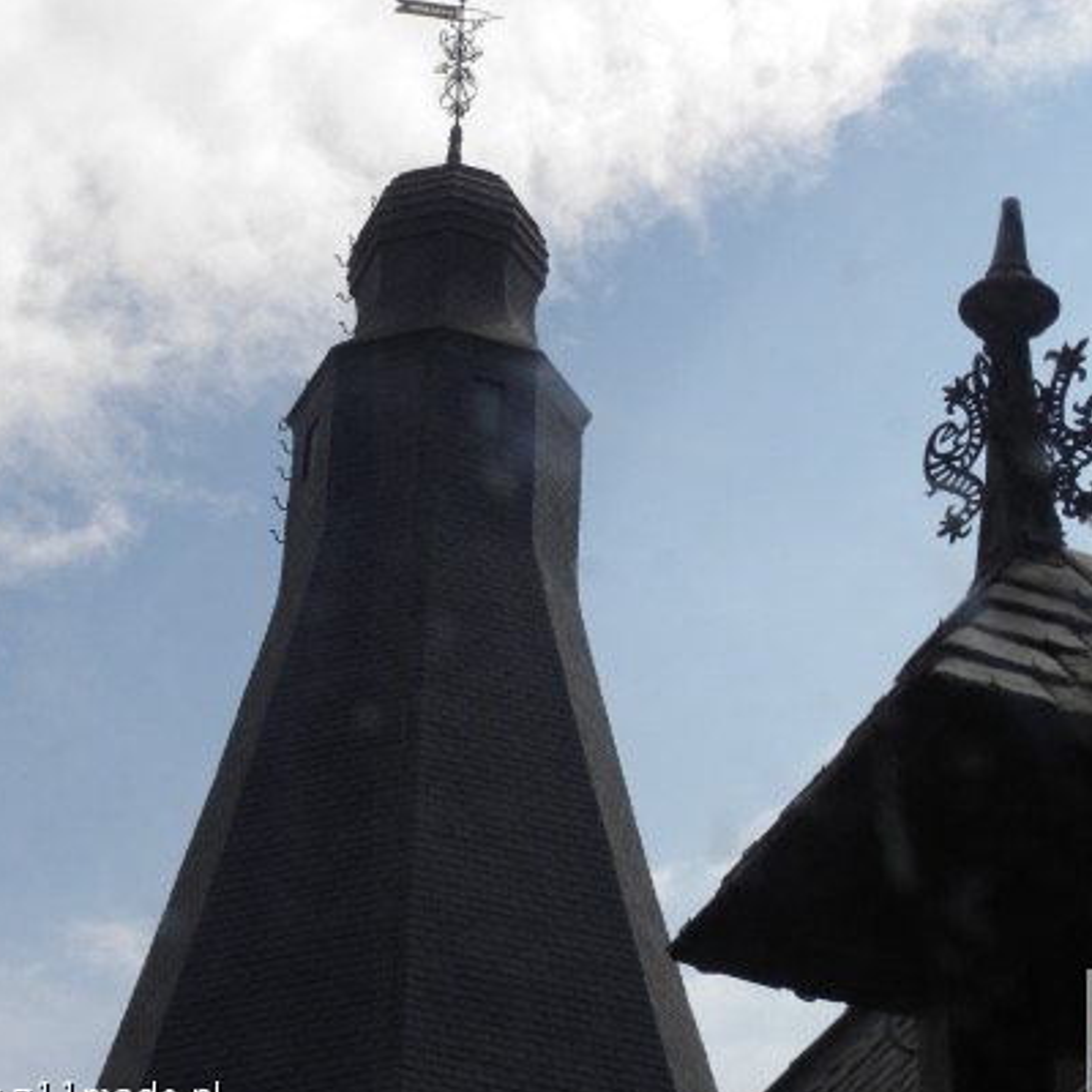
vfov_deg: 16.4
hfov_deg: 16.4
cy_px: 478
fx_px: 3783
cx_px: 377
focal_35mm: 106
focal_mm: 13.4
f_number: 7.1
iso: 64
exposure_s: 1/468
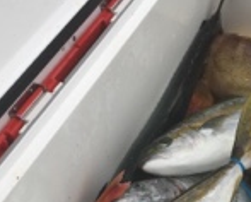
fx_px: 573
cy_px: 226
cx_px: 161
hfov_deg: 24.6
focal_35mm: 77
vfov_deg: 19.1
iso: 25
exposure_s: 1/262
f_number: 2.2
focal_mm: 4.15
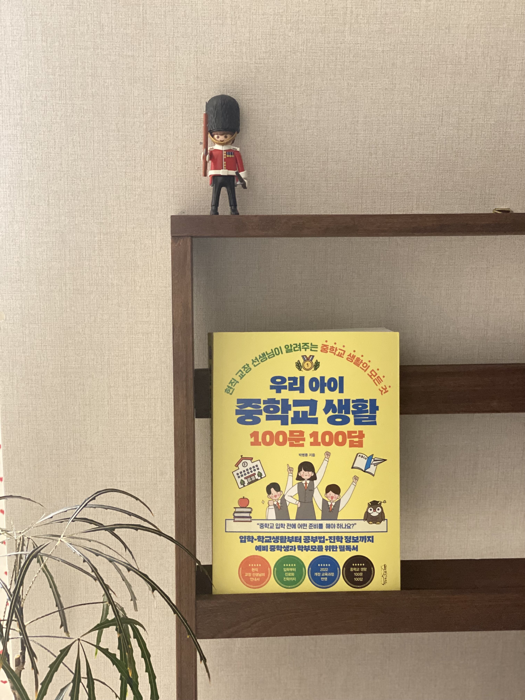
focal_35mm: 52
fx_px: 1052
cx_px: 262
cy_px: 350
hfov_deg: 28.0
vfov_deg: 36.8
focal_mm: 6
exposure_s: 1/20
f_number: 2
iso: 400
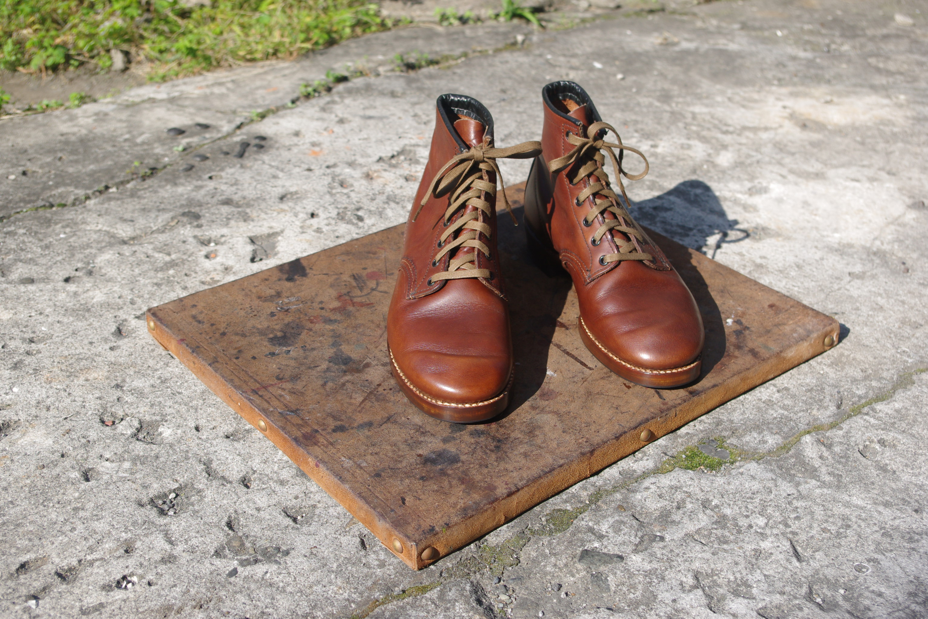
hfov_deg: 42.7
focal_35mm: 46
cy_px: 310
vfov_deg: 29.2
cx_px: 464
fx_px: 1186
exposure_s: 1/500
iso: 200
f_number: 5.6
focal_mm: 30.63
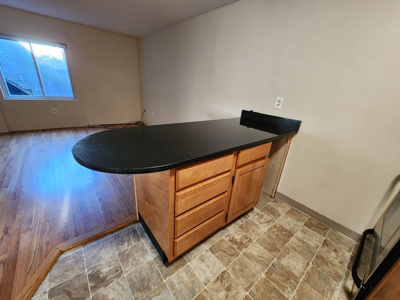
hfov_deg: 106.2
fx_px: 150
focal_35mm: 13
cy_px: 150
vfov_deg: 89.9
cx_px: 200
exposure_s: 1/40
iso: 400
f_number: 2.2
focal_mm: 2.2
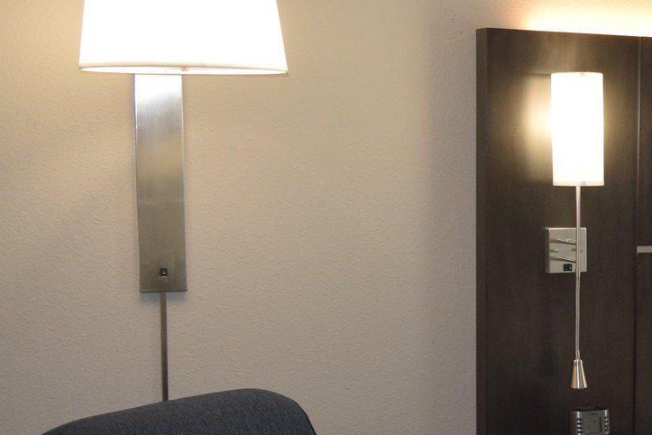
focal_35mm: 85
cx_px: 783
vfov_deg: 15.9
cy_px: 383
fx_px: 1539
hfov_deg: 22.1
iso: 800
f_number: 5
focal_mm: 20
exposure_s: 1/100
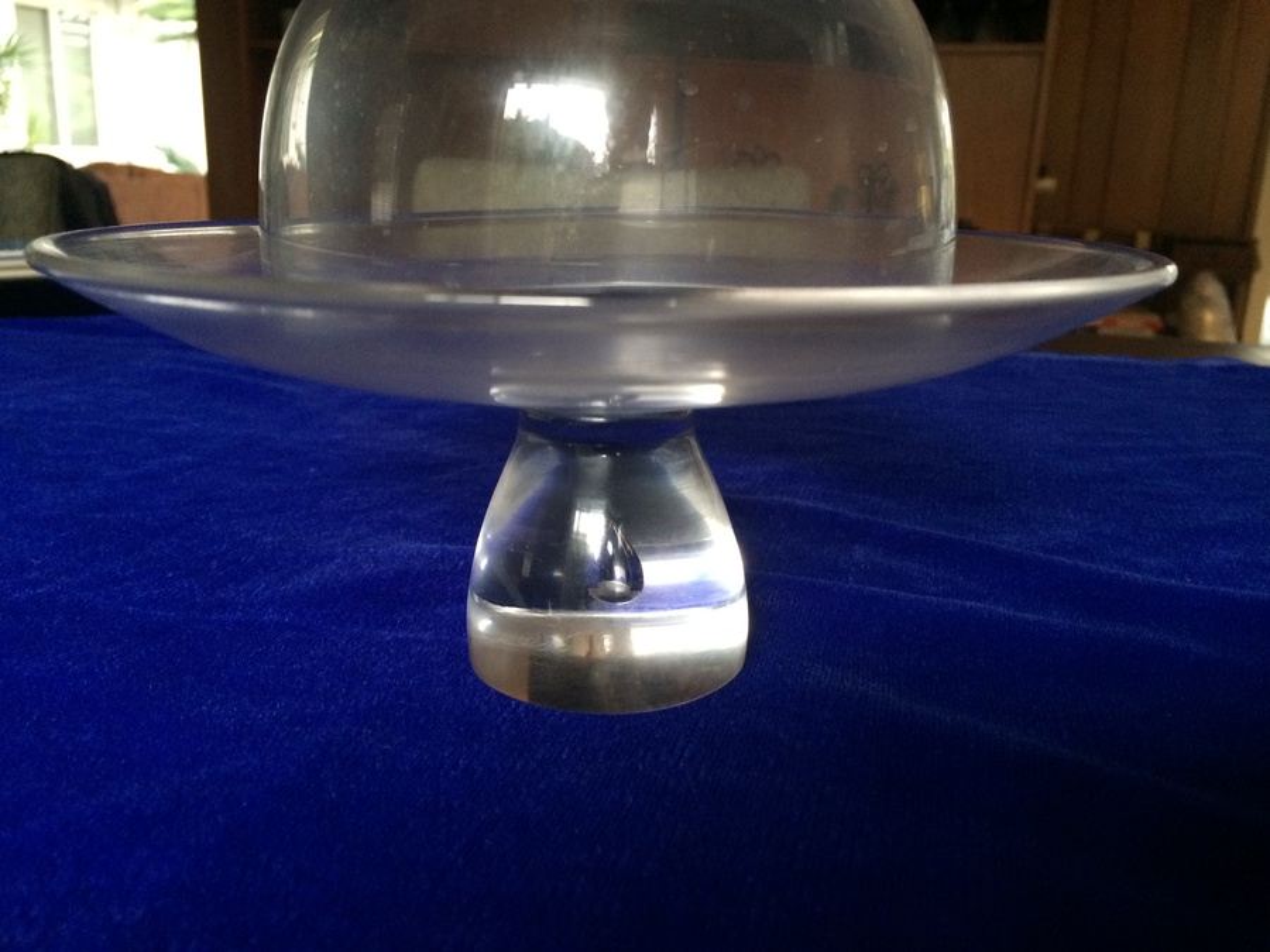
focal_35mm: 30
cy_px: 476
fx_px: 1101
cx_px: 635
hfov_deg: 60.0
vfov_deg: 46.8
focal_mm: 4.12
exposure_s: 1/15
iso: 320
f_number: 2.2
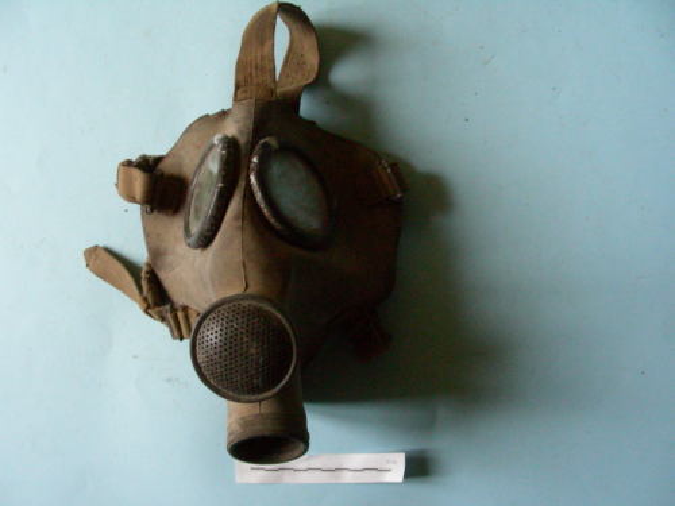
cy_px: 253
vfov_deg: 37.7
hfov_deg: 49.0
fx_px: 741
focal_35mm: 38
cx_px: 338
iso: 400
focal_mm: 6.3
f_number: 3.5
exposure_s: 1/60.1
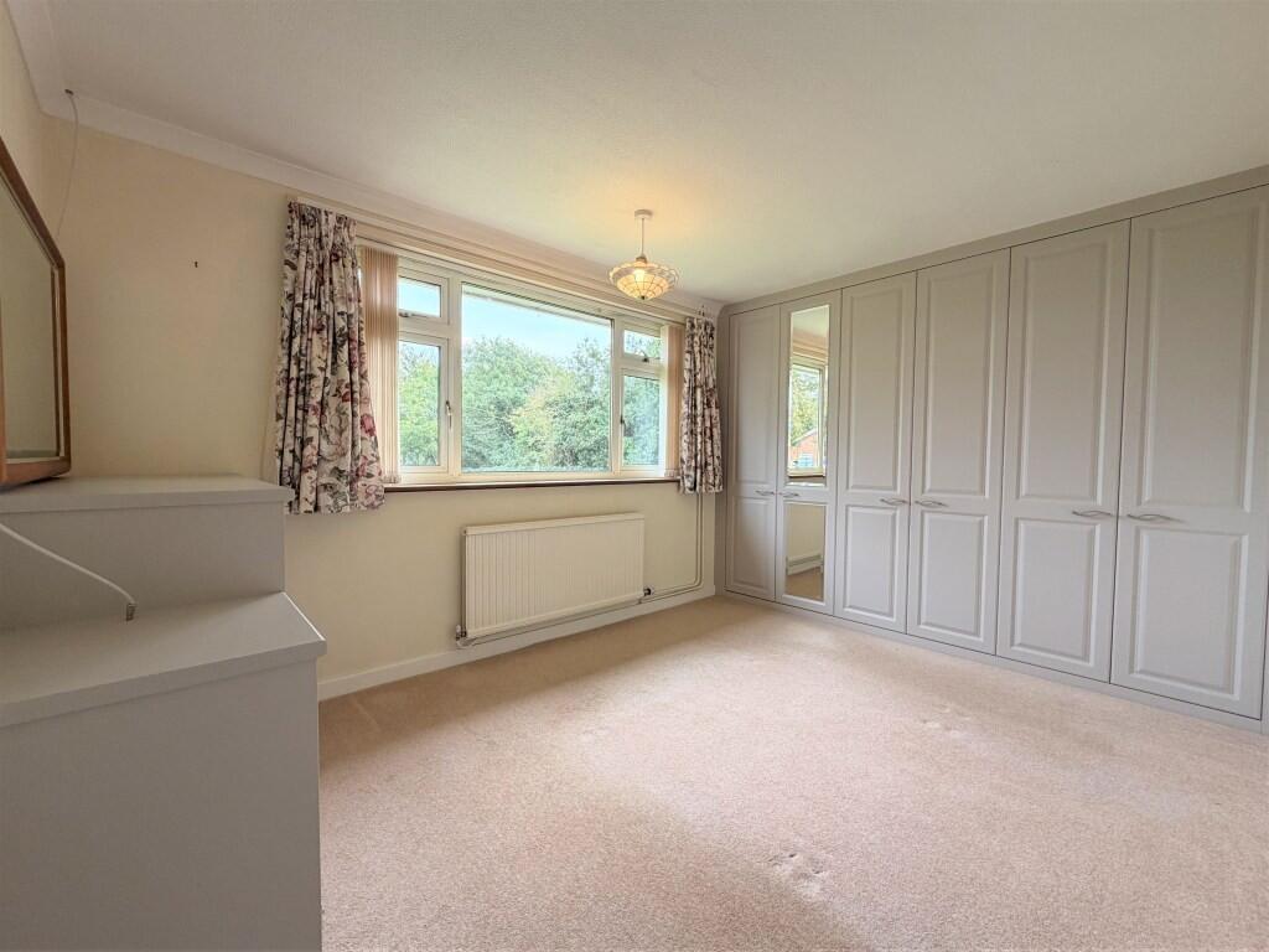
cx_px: 634
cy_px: 476
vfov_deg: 85.7
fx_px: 513
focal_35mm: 14
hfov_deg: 102.1
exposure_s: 1/121
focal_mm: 2.22
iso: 100
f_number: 2.2
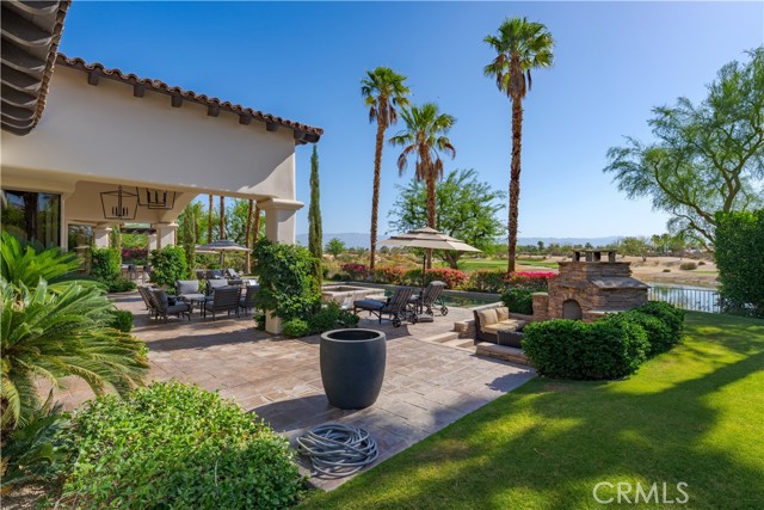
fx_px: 361
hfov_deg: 93.3
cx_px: 382
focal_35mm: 17
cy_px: 255
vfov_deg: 70.5
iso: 100
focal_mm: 17
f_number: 10
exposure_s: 1/1250
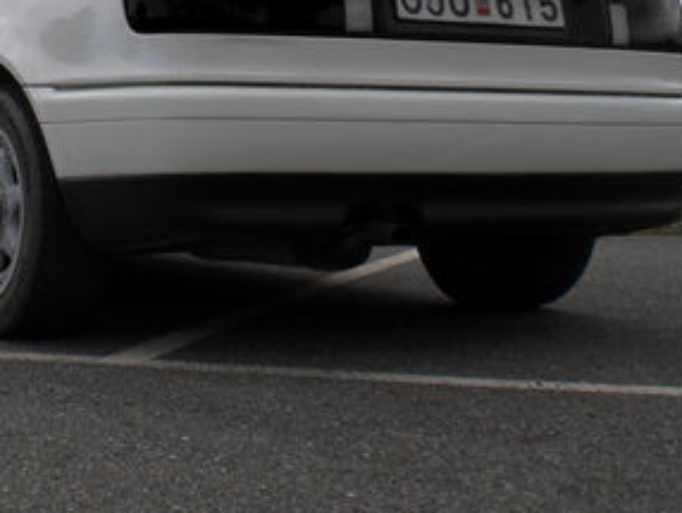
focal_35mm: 85
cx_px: 143
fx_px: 1676
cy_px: 14
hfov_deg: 22.7
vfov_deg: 17.0
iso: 64
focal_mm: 6.3
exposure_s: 1/400
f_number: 5.6
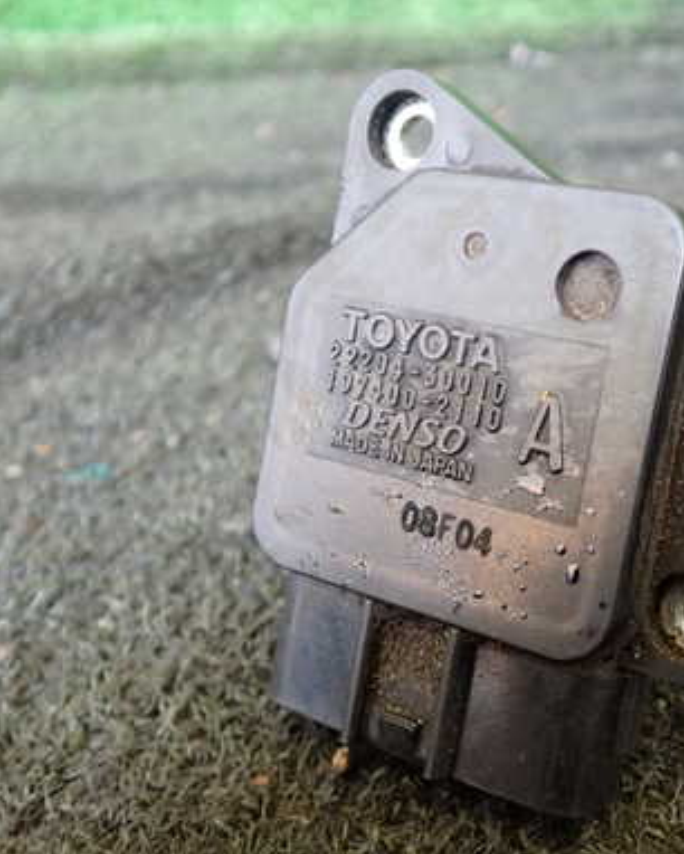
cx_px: 483
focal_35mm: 46
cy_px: 411
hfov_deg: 32.4
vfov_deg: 40.3
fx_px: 1163
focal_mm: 5.4
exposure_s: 1/30
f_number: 2.3
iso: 320
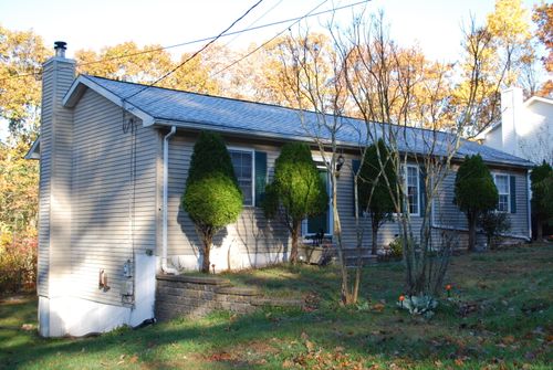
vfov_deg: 32.0
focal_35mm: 42
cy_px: 185
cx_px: 276
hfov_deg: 46.3
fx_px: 646
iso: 180
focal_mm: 28
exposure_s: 1/125
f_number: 5.6
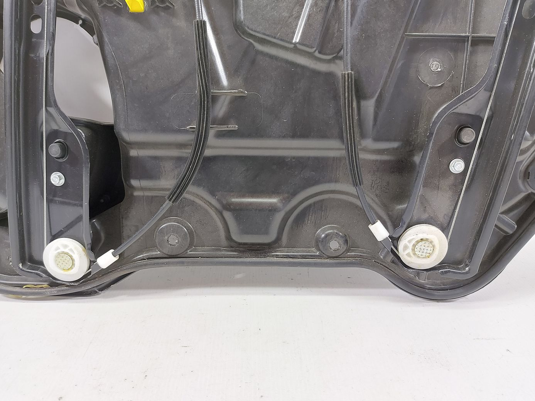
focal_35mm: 24
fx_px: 371
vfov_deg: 56.8
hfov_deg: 71.6
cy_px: 200
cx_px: 268
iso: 200
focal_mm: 5.23
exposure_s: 1/33
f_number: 1.8
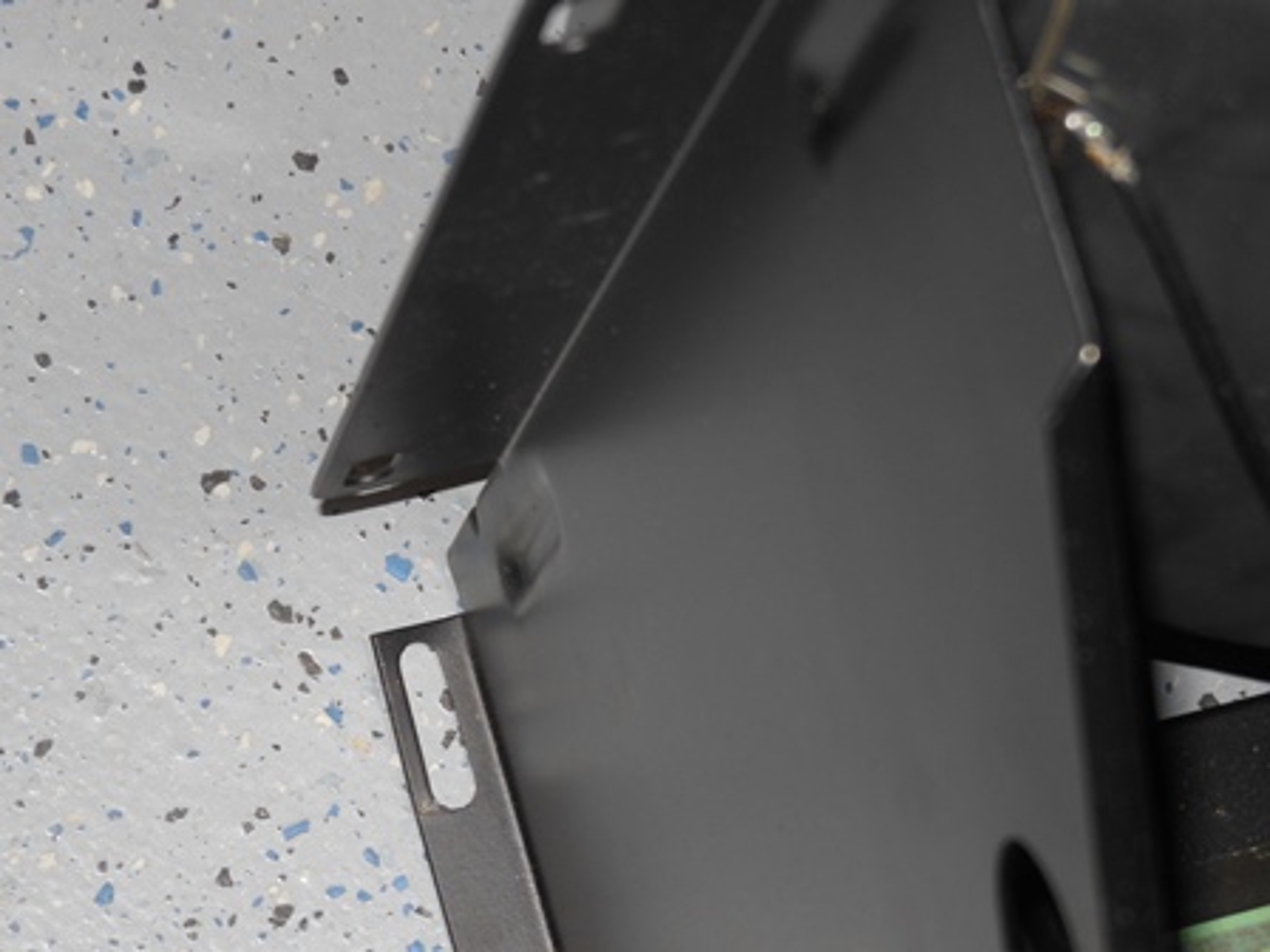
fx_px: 4659
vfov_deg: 11.7
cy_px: 476
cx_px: 635
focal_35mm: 127
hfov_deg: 15.5
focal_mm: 22.6
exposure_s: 1/60
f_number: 5
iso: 200
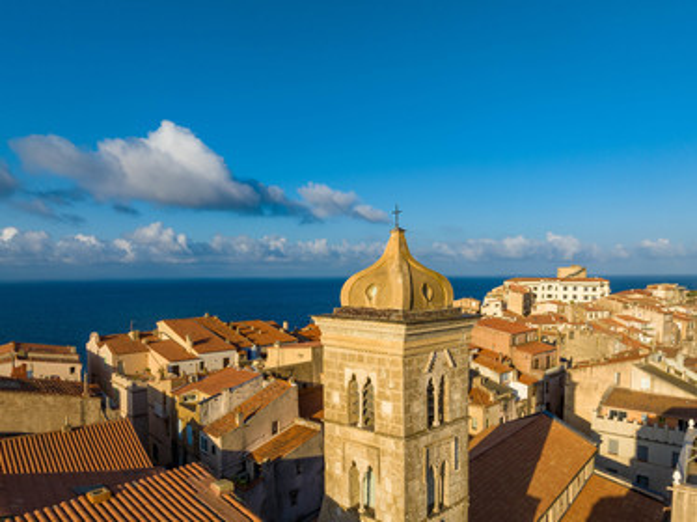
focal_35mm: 24
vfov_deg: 56.8
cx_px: 348
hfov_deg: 71.6
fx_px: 483
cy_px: 261
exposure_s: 1/160
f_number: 11
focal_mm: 12.3
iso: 100
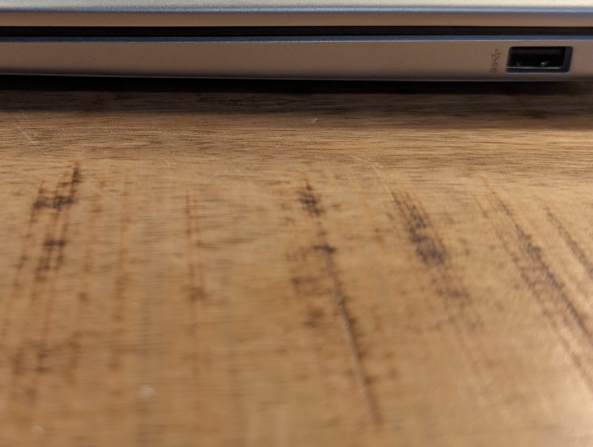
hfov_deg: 37.3
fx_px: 858
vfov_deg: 28.8
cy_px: 124
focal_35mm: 50
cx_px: 153
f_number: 1.68
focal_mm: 6.9
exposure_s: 1/100
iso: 73
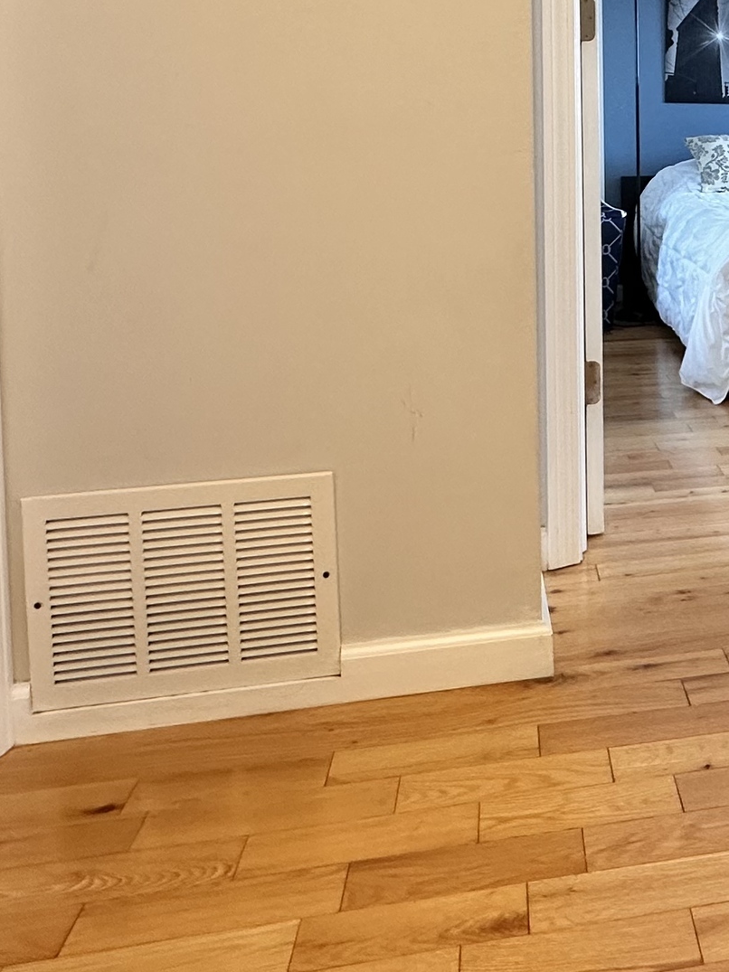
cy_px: 193
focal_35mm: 40
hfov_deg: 32.4
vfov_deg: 44.5
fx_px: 1123
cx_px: 765
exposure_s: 1/60
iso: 200
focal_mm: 2.22
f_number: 2.2
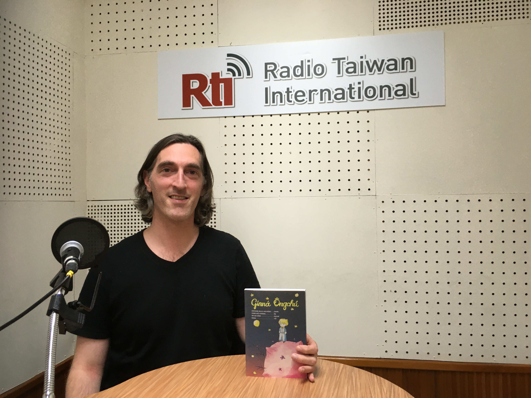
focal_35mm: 29
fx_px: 445
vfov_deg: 48.2
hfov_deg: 61.7
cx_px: 266
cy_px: 199
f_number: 2.2
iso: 32
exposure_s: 1/30
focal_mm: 4.15
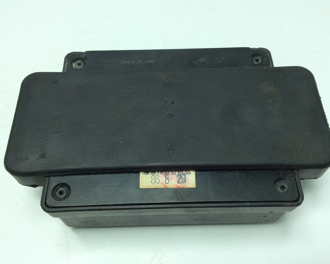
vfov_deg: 43.4
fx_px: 332
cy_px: 132
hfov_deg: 52.8
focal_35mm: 34
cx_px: 165
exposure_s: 1/270
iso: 32
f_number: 2.4
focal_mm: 3.3
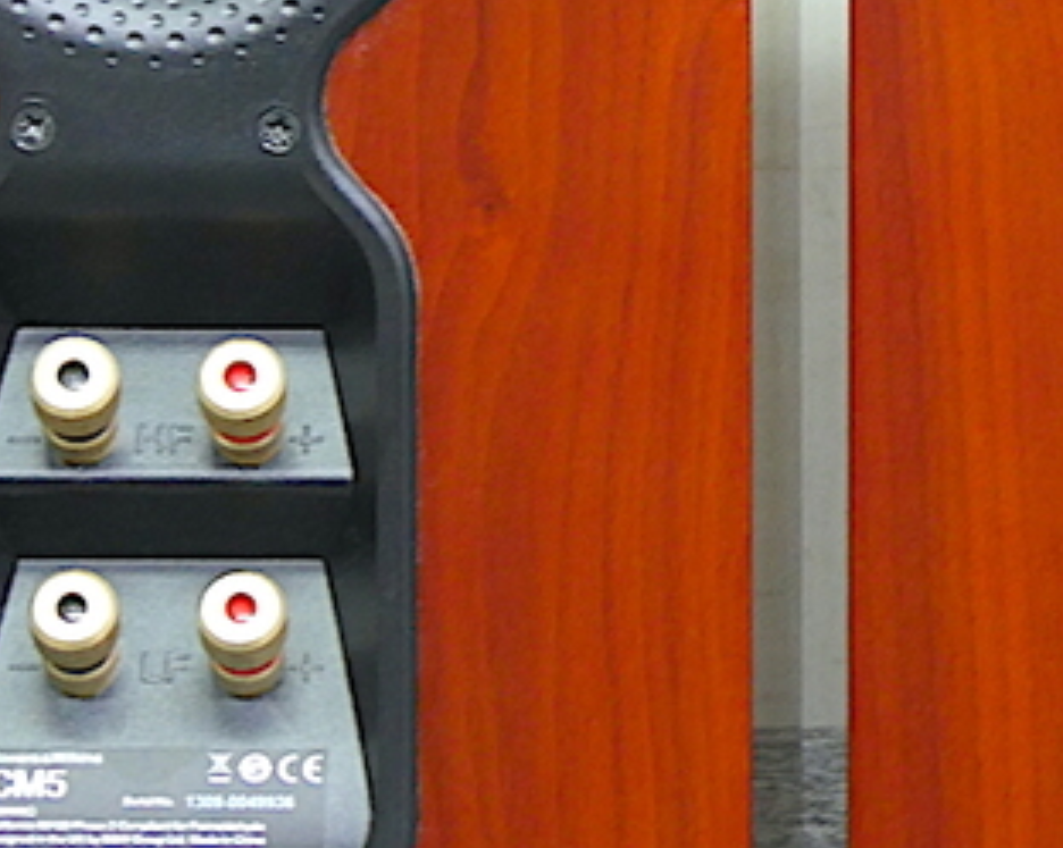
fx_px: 12761
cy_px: 194
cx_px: 784
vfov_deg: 3.8
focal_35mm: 406
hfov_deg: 4.8
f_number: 5.3
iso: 200
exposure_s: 1/4
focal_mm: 24.2
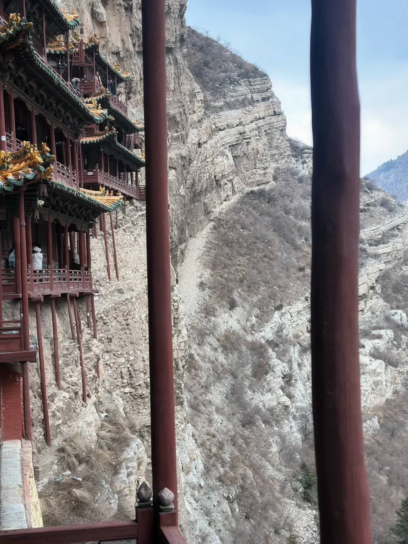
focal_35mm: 48
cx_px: 204
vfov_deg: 39.7
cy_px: 272
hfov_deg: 30.3
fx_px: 754
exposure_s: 1/535
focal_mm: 6.86
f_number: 1.78
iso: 80
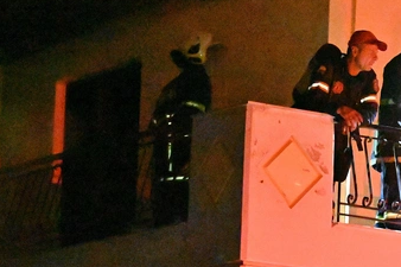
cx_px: 375
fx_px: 3084
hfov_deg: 7.4
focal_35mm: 277
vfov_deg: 5.0
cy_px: 147
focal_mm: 96
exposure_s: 1/60
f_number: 5
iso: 51200
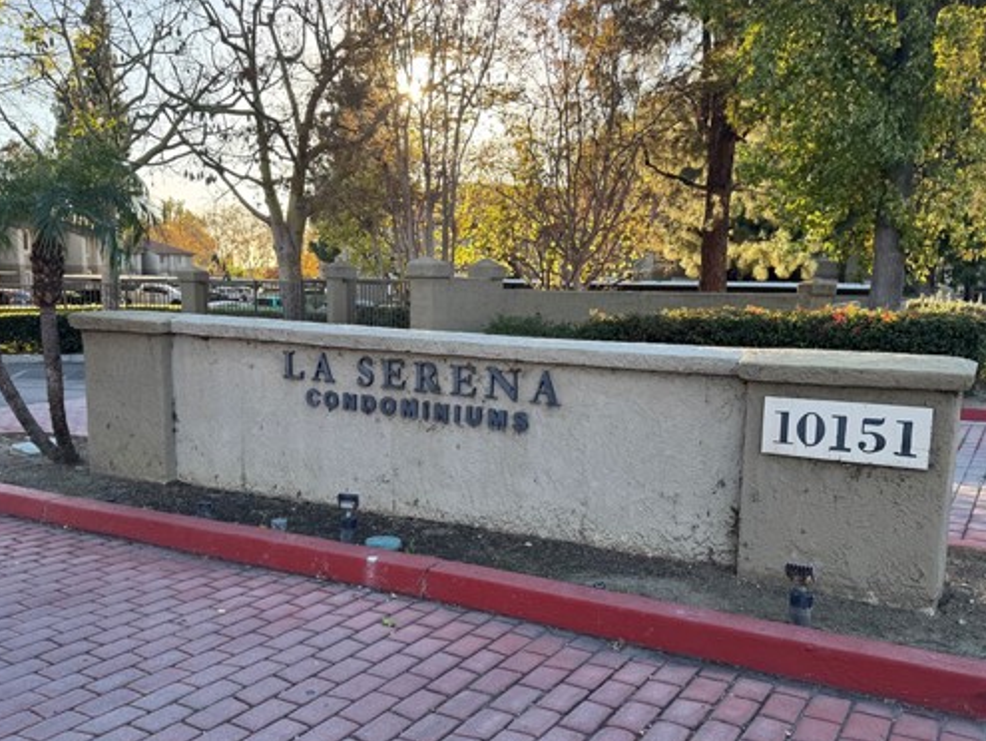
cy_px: 418
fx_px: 884
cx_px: 478
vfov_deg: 45.4
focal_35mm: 31
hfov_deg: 58.3
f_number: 1.78
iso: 80
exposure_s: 1/481
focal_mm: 6.76
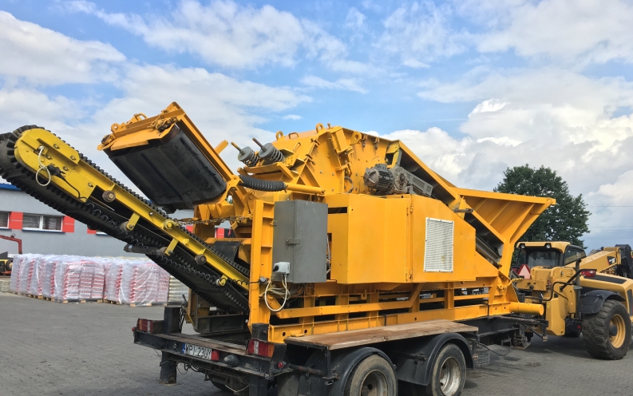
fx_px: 535
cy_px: 231
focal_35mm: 31
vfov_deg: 40.5
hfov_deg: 61.2
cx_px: 317
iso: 25
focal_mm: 4.15
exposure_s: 1/1068
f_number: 2.2
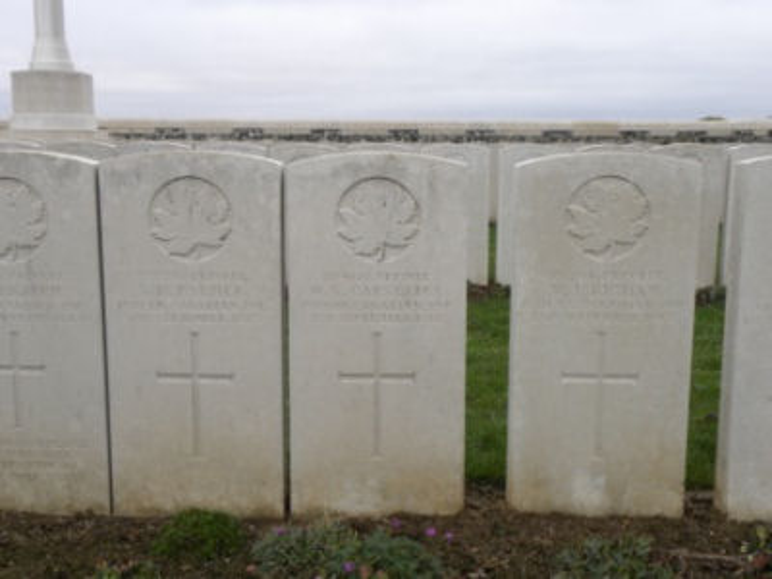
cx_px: 386
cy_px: 290
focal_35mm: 41
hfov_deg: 45.8
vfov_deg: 35.1
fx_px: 914
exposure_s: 1/110
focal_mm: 7.3
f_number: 4
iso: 64
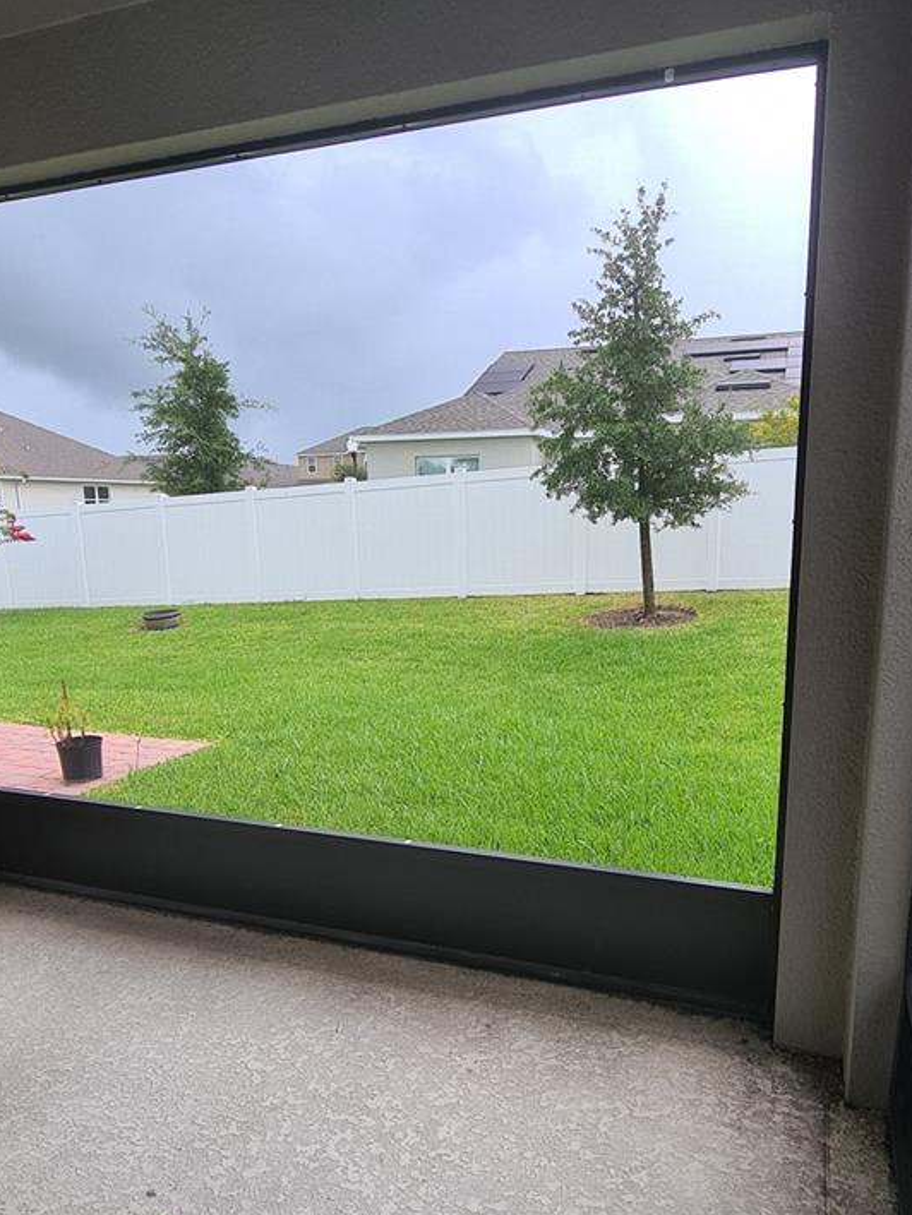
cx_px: 516
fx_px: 773
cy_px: 670
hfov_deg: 60.9
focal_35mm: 22
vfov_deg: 76.2
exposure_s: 1/386
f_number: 2.2
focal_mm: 2.2
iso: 50
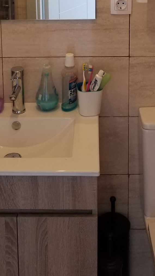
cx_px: 87
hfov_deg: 20.0
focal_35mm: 60
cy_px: 1
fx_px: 439
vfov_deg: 32.2
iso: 125
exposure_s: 1/50
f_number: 1.7
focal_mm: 4.25
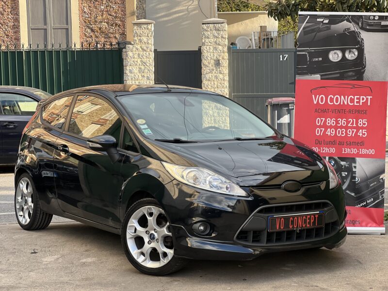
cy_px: 146
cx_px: 194
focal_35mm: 77
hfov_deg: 25.3
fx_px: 863
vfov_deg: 19.1
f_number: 2.8
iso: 32
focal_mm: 9
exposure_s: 1/121
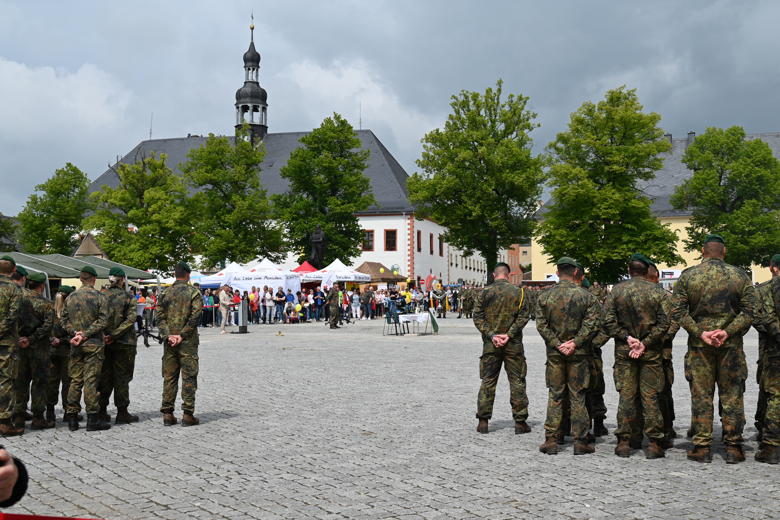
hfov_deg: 43.6
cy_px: 260
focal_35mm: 45
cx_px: 390
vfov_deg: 29.9
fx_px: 975
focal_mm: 45
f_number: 8
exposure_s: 1/500
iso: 100
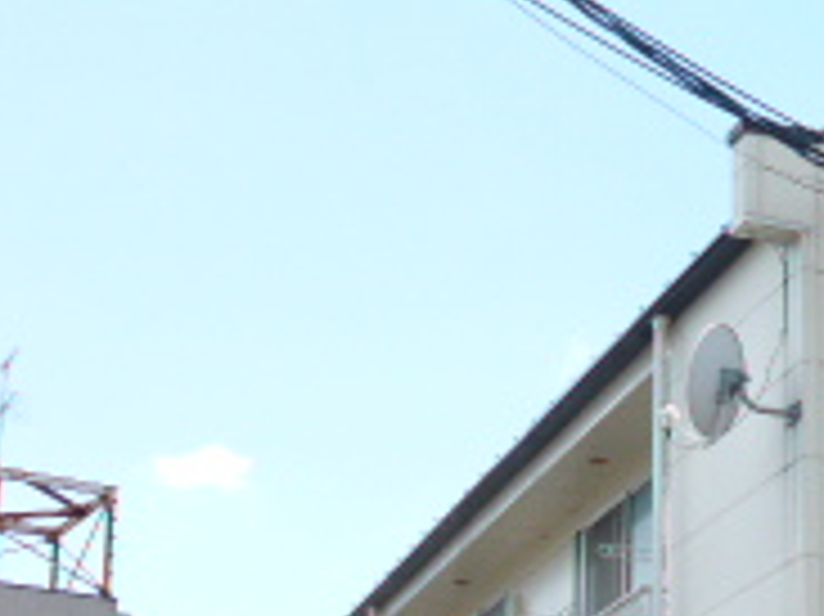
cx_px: 968
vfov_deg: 17.0
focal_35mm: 84
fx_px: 1998
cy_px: 674
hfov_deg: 21.7
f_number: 2.8
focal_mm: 4.3
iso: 100
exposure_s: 1/1300
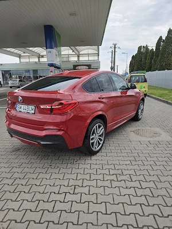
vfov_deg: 73.9
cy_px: 114
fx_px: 152
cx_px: 86
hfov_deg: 58.9
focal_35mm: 23
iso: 80
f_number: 1.7
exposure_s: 1/2500
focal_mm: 6.3
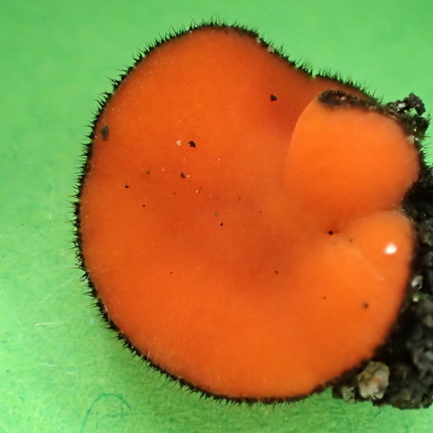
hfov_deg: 33.3
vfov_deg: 33.4
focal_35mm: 51
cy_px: 216
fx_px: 722
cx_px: 251
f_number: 4
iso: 800
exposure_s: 1/60
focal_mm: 7.86
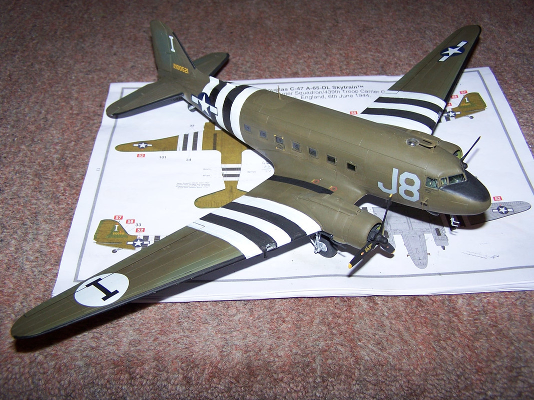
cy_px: 200
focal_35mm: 38
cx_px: 267
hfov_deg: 49.0
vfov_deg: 37.7
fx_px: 586
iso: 80
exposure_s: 1/60
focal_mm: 6.3
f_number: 2.8
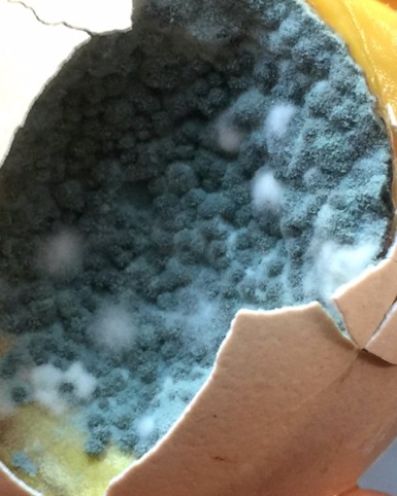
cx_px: 169
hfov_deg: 16.3
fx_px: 1382
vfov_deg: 20.4
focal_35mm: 94
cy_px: 269
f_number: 2.2
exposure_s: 1/17
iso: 40
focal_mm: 4.15
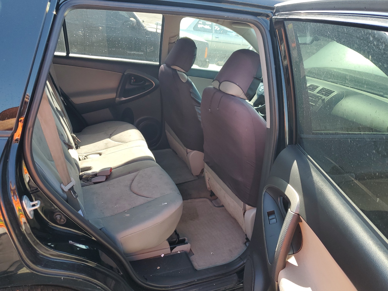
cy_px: 146
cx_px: 194
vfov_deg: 53.1
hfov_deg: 67.3
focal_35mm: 26
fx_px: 291
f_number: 1.5
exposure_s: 1/294
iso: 50
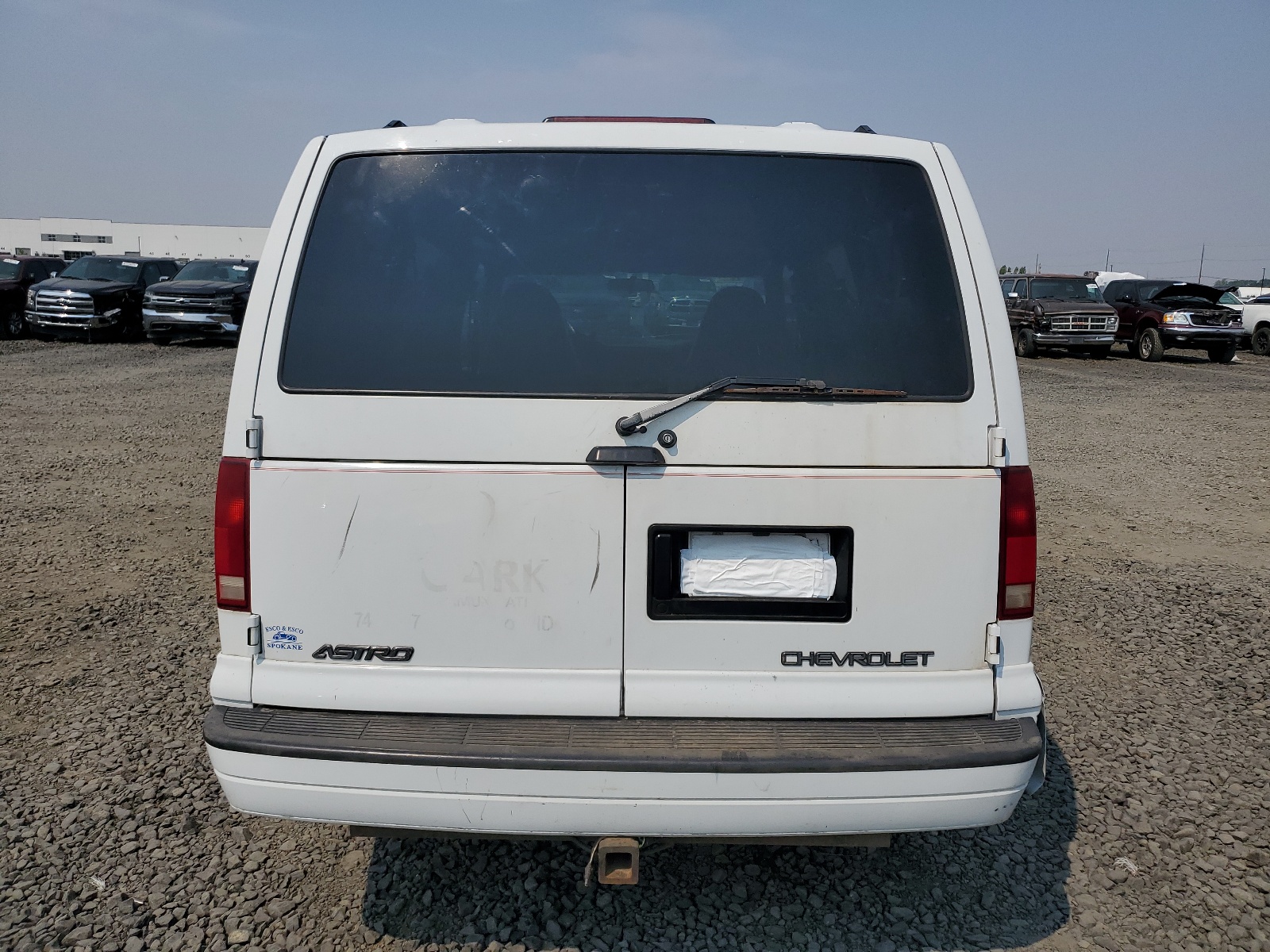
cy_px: 476
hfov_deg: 67.3
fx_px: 954
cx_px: 635
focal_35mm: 26
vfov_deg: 53.1
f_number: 1.5
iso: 51
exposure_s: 1/10000
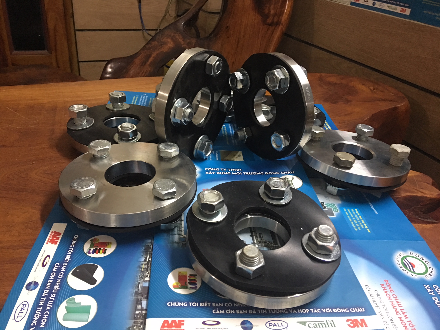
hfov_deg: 61.7
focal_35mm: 29
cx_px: 220
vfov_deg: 48.2
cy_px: 165
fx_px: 369
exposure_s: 1/8
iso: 125
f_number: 2.2
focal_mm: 4.15
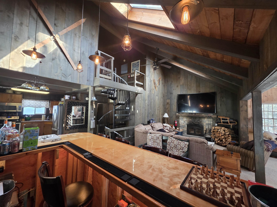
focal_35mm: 13
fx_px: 104
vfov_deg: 89.9
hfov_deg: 106.2
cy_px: 104
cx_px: 138
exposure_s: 1/60
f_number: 1.9
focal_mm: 2.2
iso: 250
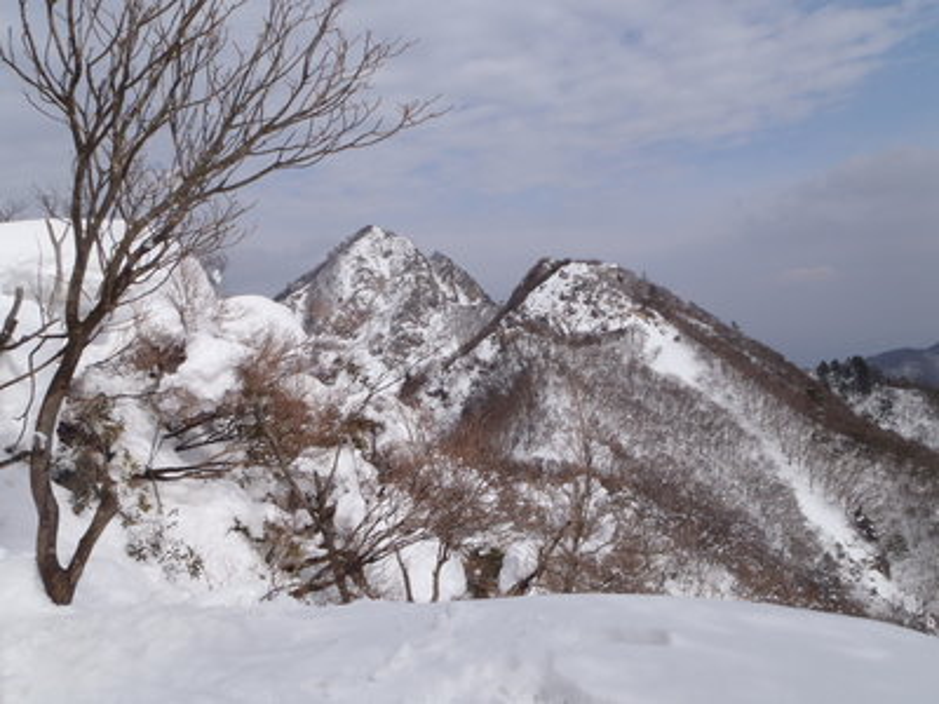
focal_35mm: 28
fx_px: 760
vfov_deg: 49.7
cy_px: 352
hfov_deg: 63.4
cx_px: 470
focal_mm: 5
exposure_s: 1/800
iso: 80
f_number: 5.6
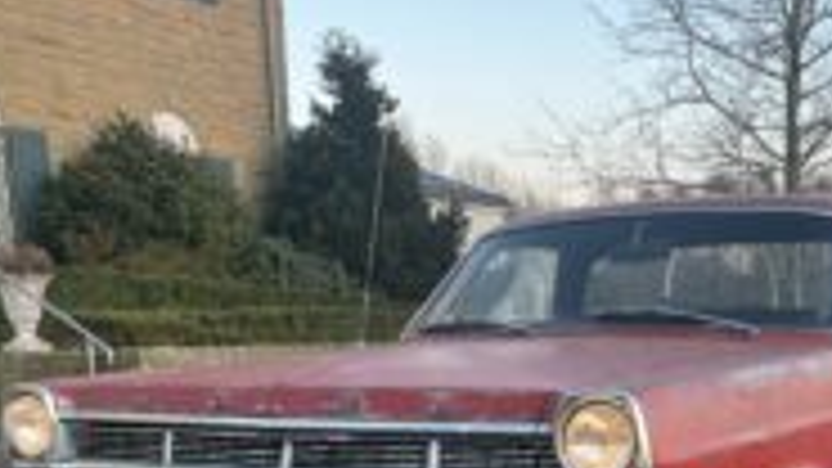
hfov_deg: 36.4
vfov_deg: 19.7
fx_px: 1257
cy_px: 578
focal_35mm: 57
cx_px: 526
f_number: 1.6
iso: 64
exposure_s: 1/122
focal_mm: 5.1
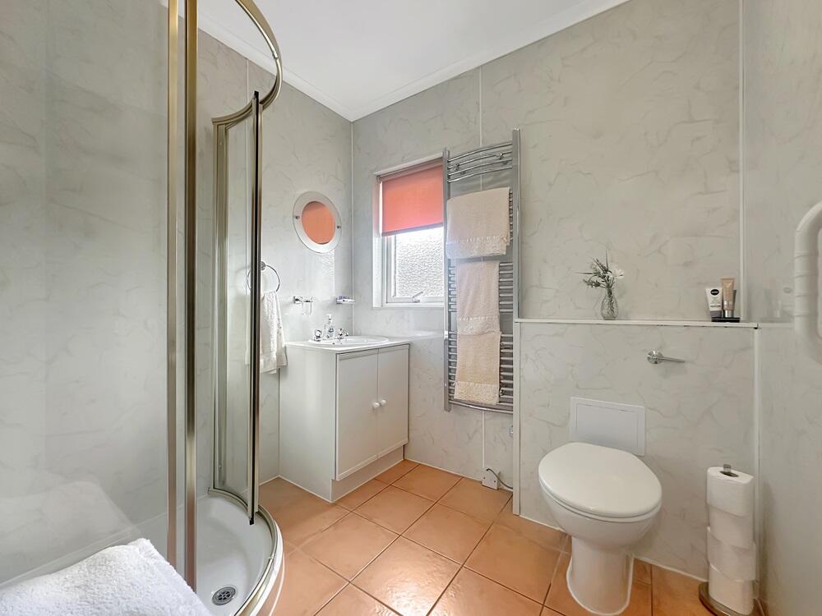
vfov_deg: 85.7
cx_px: 411
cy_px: 308
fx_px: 332
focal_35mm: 14
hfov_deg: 102.1
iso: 160
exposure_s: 1/100
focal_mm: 2.22
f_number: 2.2
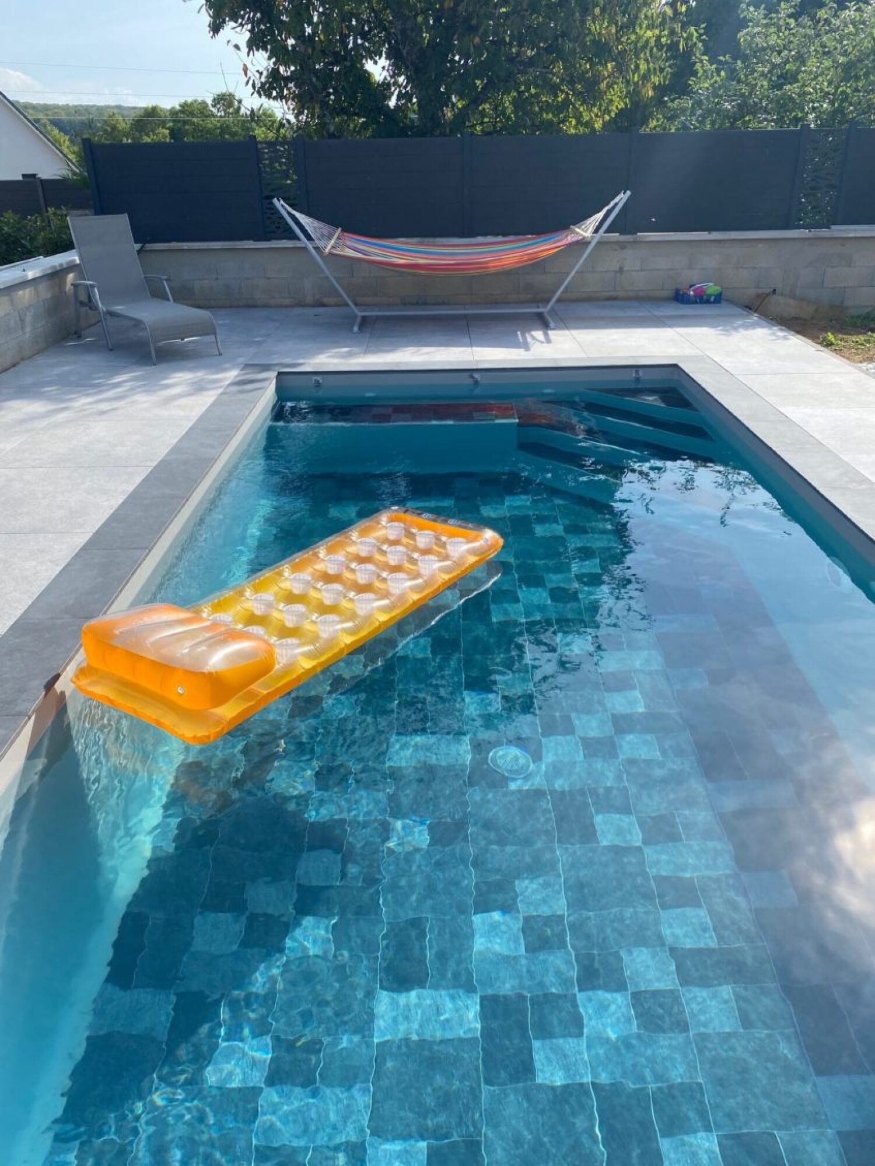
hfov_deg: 53.1
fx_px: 876
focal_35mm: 26
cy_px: 583
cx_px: 438
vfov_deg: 67.3
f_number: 1.8
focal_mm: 4.25
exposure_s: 1/2141
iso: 32
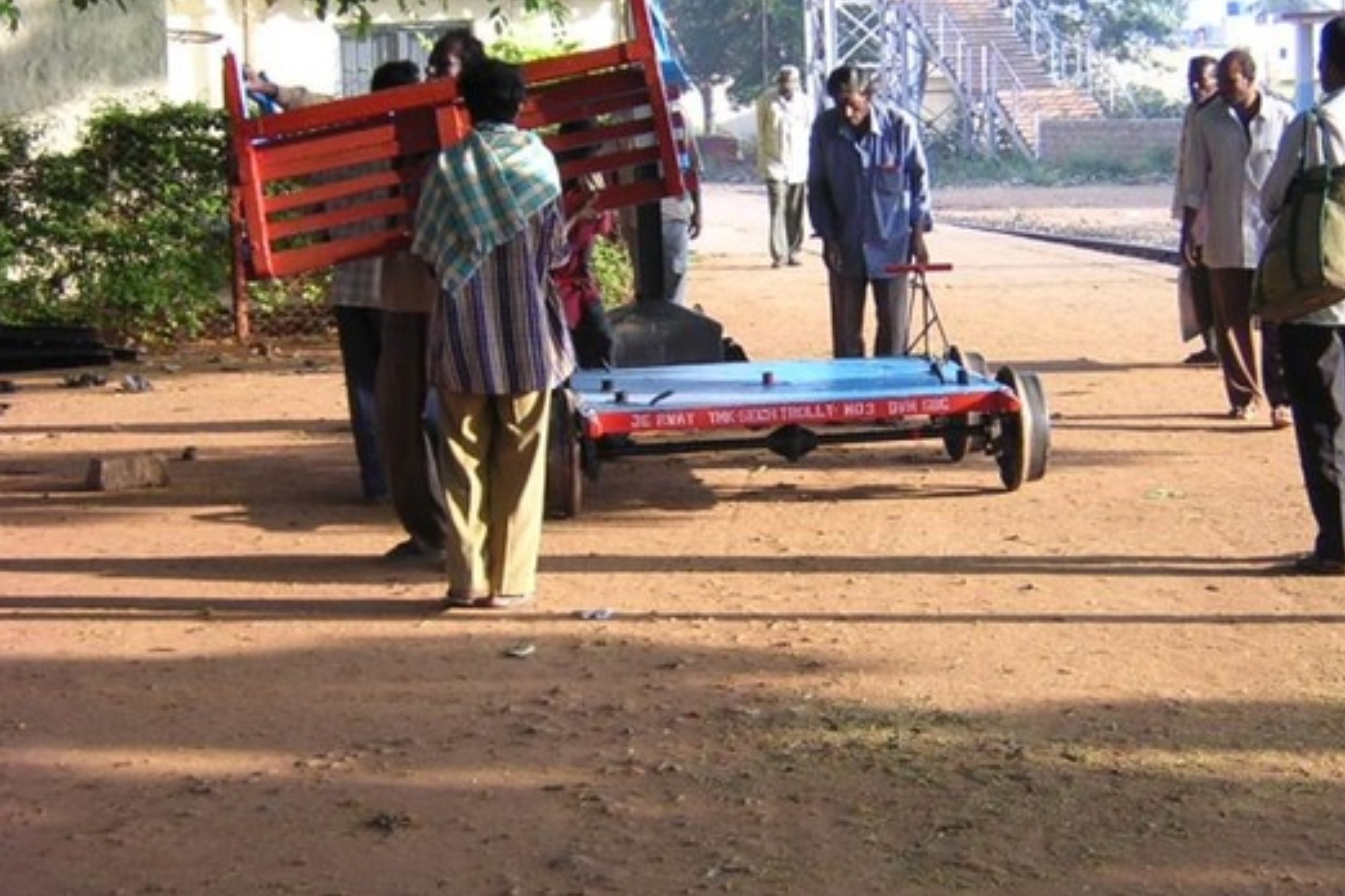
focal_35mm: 79
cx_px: 809
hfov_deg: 25.6
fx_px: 2951
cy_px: 389
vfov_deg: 17.3
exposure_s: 1/99.3
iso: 100
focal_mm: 8.1
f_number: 3.4
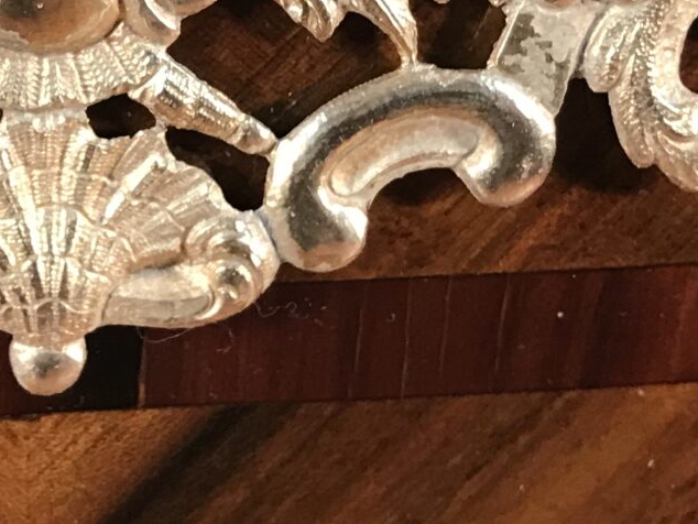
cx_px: 3
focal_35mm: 113
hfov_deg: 17.0
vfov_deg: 12.8
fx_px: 2279
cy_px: -96
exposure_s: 1/20
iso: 40
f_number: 1.8
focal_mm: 3.99
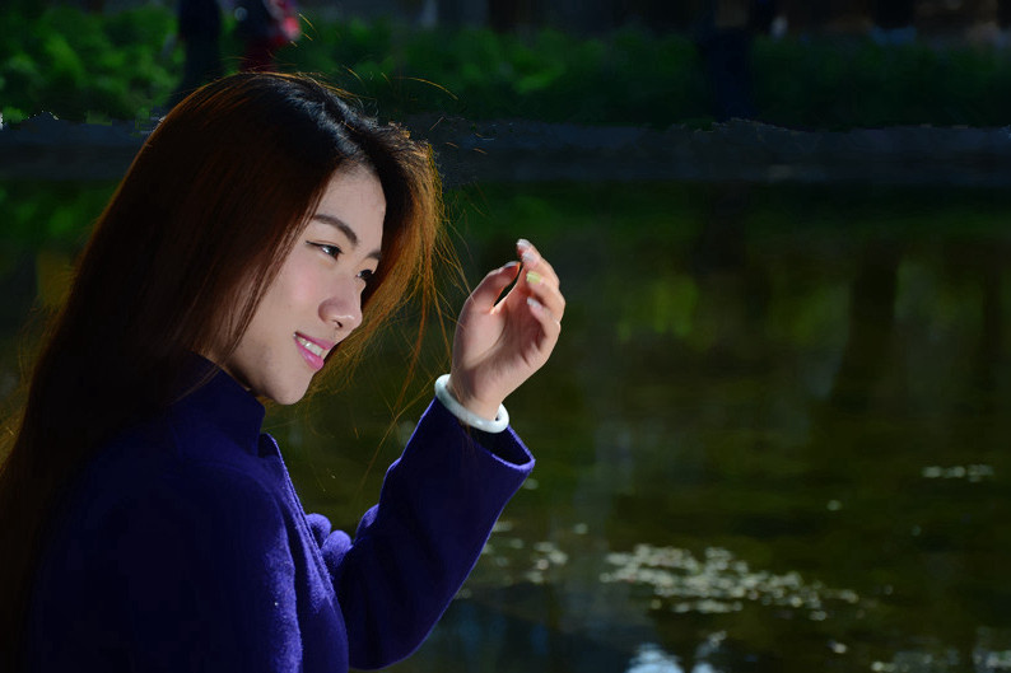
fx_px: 3369
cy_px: 336
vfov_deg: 11.4
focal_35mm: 120
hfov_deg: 17.1
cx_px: 506
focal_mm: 80
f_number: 5.3
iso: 100
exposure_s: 1/80
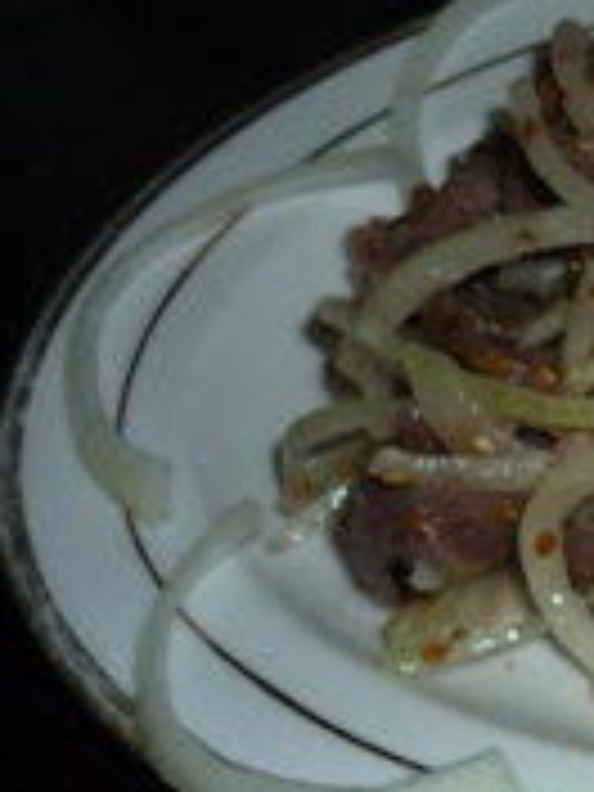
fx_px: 1922
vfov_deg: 23.3
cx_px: 999
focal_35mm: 84
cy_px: 392
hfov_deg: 15.6
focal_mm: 5.5
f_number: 2.8
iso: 100
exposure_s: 1/30
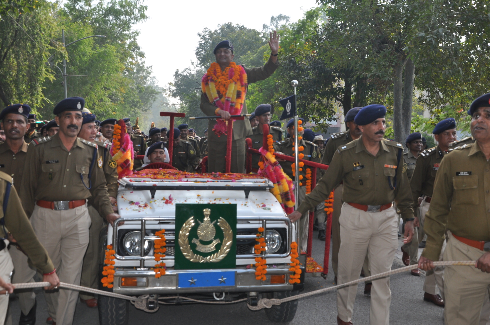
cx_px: 245
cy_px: 162
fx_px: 1060
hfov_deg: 26.0
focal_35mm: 78
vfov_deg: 17.4
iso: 200
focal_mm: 52
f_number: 8
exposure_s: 1/200
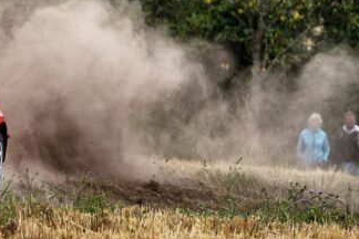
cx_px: 40
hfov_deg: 5.4
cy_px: -22
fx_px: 3779
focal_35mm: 379
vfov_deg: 3.6
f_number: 4
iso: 400
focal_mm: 160
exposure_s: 1/1600
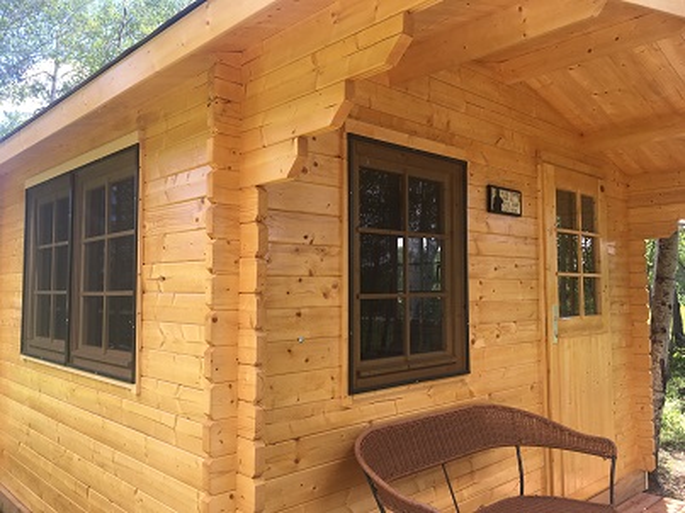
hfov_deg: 61.7
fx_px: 574
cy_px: 256
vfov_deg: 48.2
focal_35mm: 29
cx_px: 342
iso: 25
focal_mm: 4.15
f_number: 2.2
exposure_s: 1/291
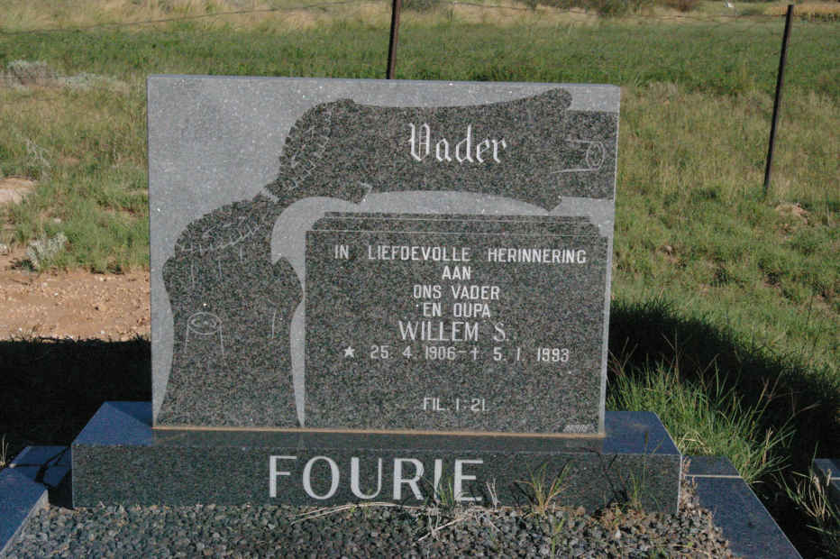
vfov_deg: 23.7
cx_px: 420
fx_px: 1329
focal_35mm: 57
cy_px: 280
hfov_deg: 35.1
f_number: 19
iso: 3200
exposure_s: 1/1500
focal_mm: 38
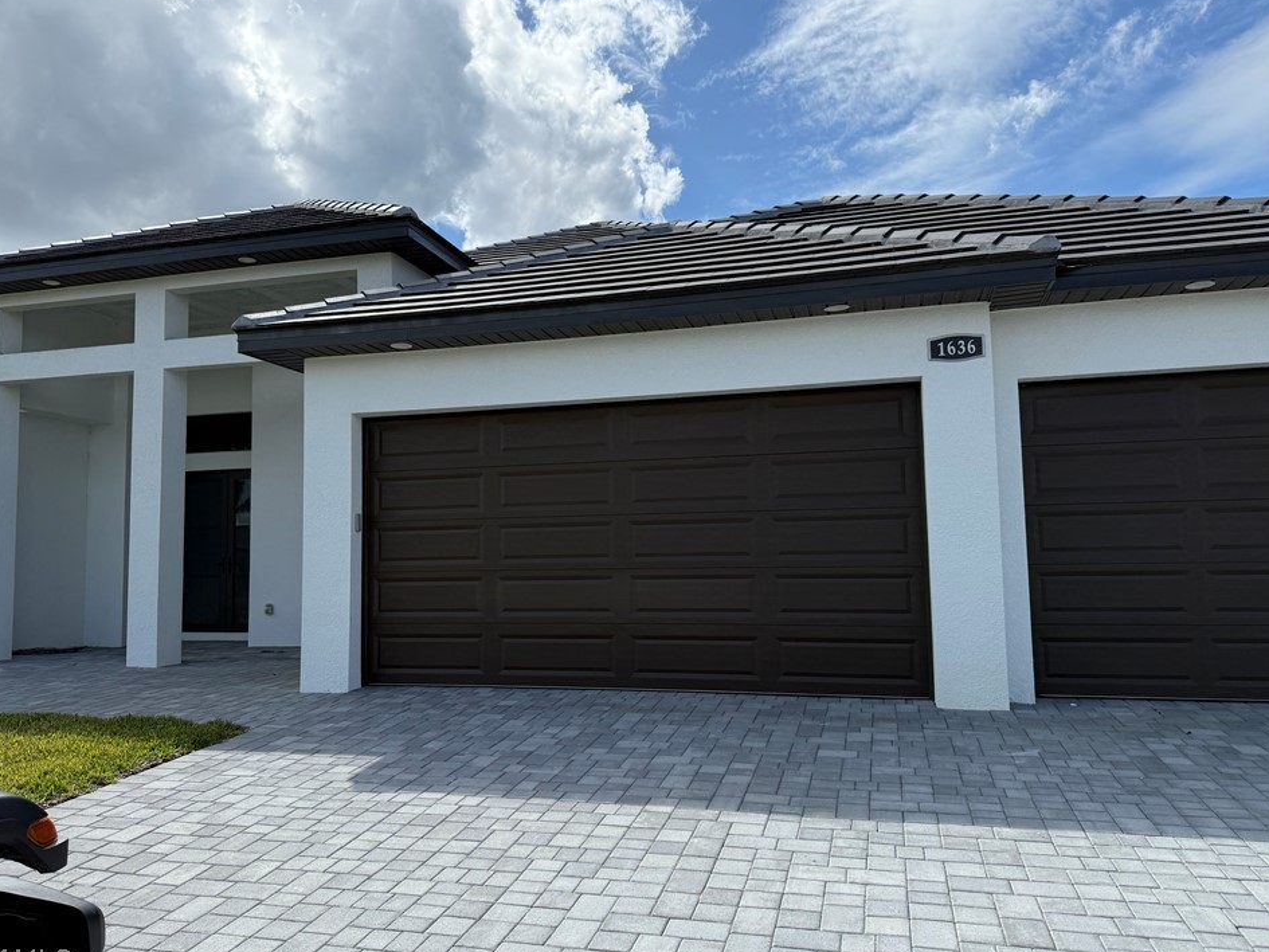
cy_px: 475
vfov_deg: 53.1
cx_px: 596
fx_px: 953
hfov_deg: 67.2
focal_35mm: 26
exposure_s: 1/6173
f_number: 1.78
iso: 125
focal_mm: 6.76
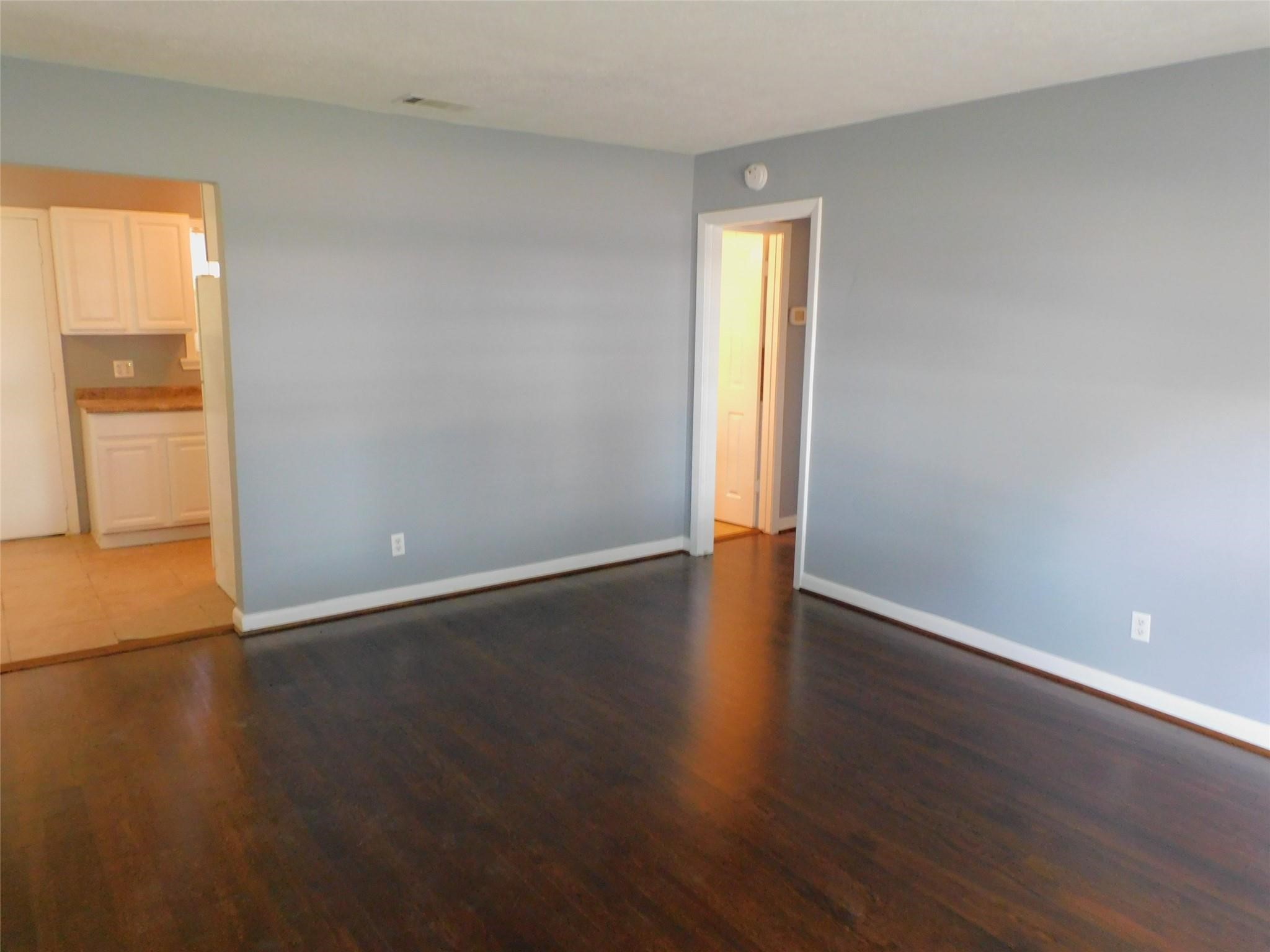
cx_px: 635
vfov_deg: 56.8
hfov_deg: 71.6
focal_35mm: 24
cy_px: 476
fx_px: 881
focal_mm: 4.3
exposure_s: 1/8
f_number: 3.3
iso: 450
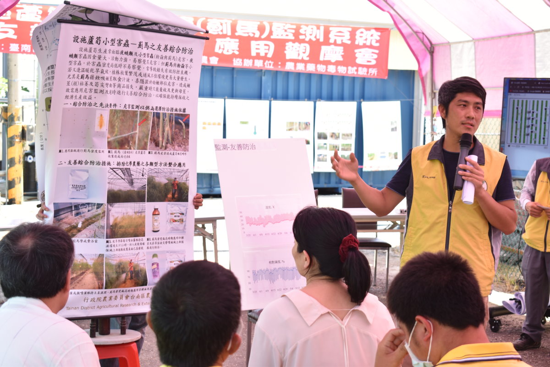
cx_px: 275
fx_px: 1054
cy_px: 184
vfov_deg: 19.7
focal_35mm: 69
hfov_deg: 29.2
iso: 250
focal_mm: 46
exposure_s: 1/125
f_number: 5.6
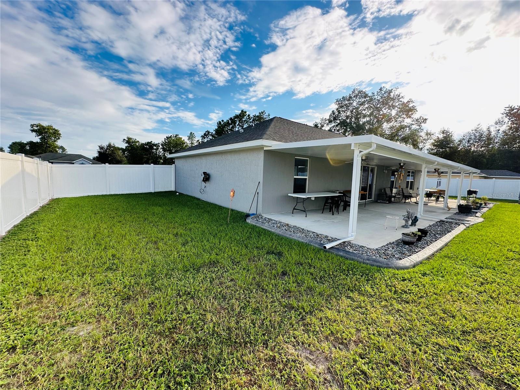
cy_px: 195
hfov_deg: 102.1
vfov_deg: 85.7
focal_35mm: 14
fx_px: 210
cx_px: 260
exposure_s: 1/561
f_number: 2.2
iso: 40
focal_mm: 2.22
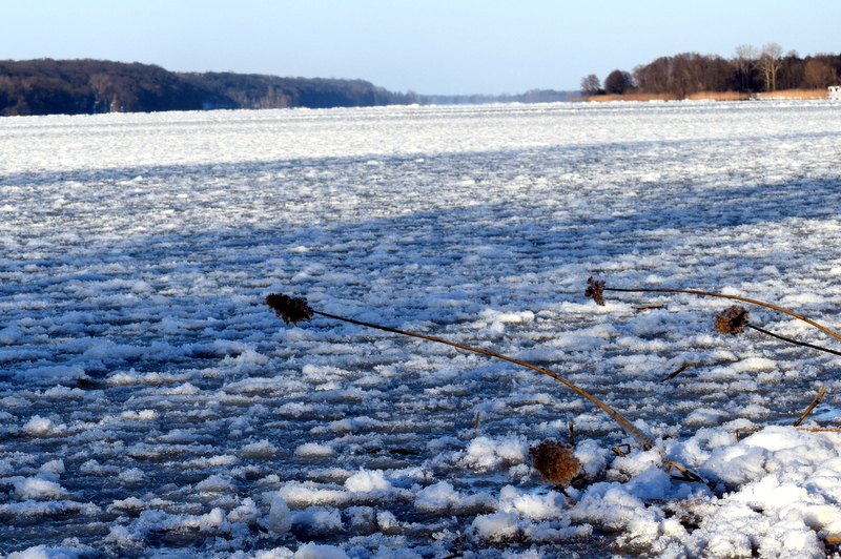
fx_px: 1926
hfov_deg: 24.6
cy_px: 280
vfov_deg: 16.5
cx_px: 420
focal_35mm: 82
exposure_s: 1/500
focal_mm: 55
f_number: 11
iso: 400
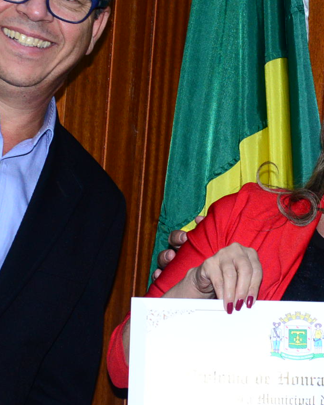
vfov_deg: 10.5
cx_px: 251
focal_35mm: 183
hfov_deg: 8.4
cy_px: 218
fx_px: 2194
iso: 2000
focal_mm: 55
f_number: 5.6
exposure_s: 1/125
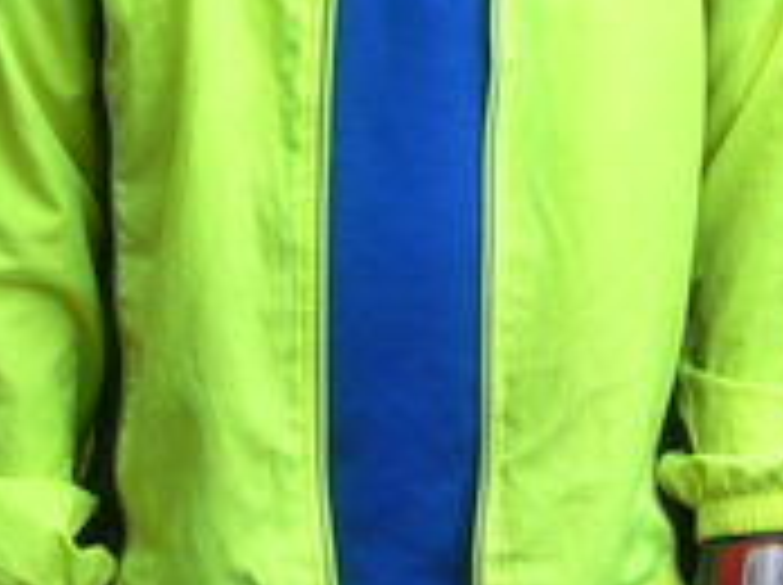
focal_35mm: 175
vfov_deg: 8.3
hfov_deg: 11.3
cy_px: -284
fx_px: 3953
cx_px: 630
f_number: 2.8
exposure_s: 1/76
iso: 50
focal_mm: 7.8
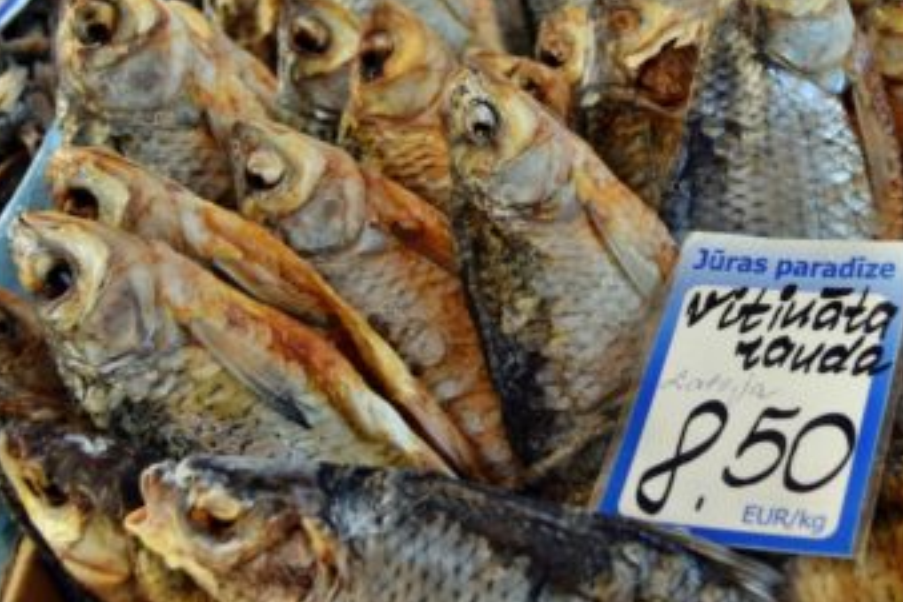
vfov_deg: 20.0
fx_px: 1706
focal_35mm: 68
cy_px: 236
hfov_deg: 29.0
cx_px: 725
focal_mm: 24
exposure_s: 1/60
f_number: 4
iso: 560
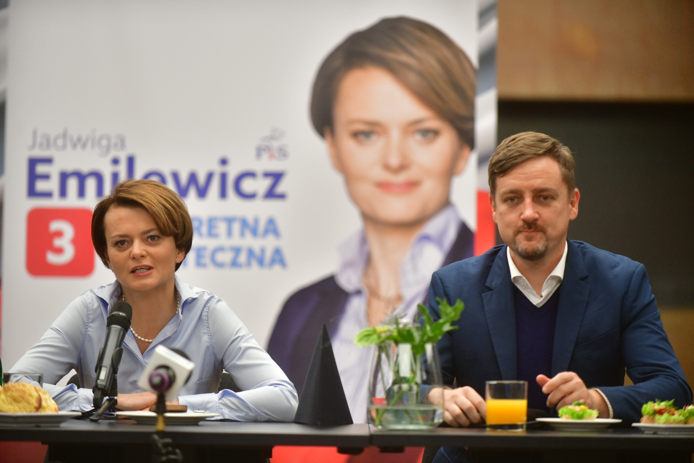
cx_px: 347
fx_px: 3277
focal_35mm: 170
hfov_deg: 12.1
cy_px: 232
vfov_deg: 8.1
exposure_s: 1/200
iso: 1400
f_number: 2.8
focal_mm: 170
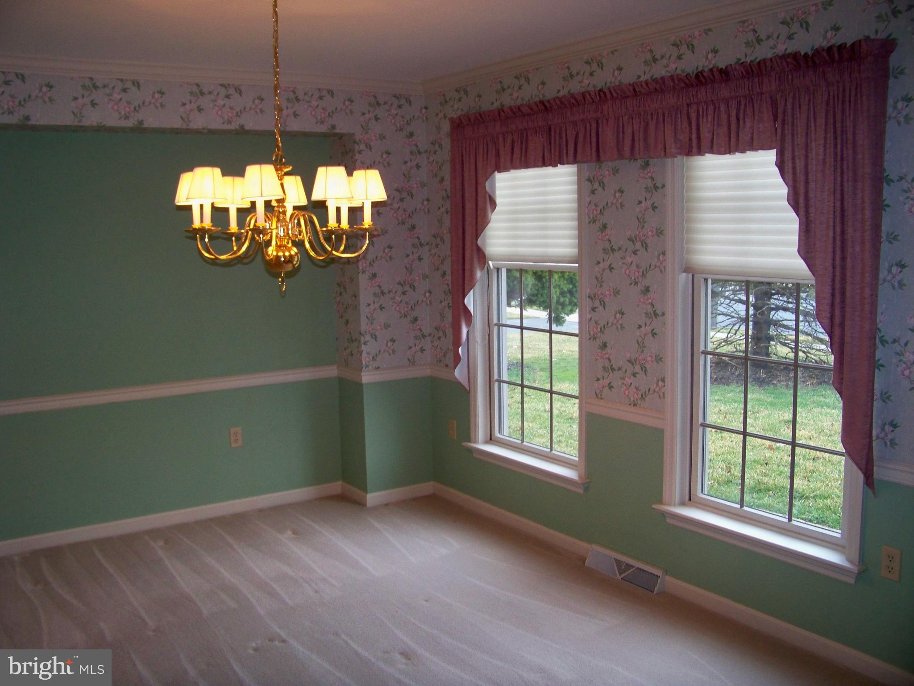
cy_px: 343
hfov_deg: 55.4
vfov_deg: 42.9
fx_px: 871
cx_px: 457
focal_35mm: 33
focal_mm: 5.85
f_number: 2.8
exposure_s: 1/40
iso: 200
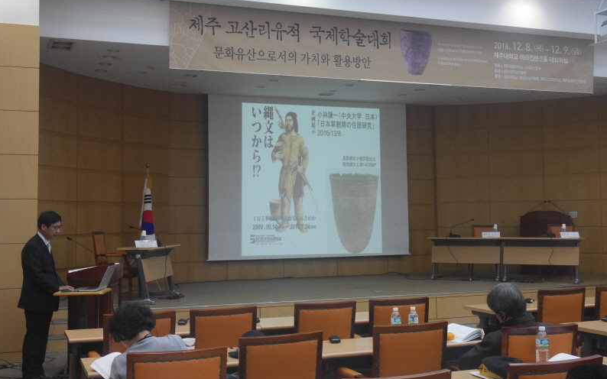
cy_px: 172
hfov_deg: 42.7
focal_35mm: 47
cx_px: 303
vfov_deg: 27.4
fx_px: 777
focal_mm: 22
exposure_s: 1/60
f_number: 7.1
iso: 2000
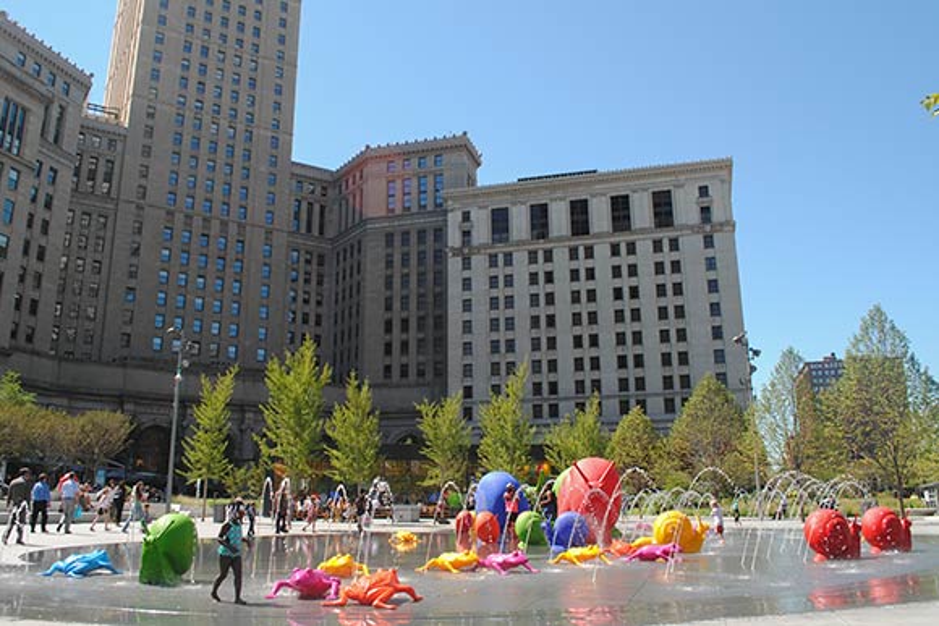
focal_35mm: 27
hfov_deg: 67.4
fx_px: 704
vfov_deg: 48.0
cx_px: 470
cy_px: 313
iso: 100
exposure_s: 1/200
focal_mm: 18
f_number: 7.1
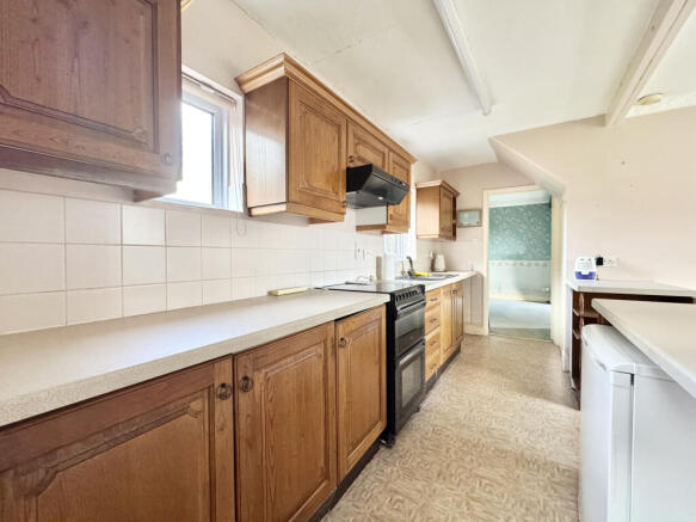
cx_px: 348
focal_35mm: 14
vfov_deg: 85.7
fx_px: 281
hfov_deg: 102.1
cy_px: 261
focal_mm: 2.22
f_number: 2.2
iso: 320
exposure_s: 1/100
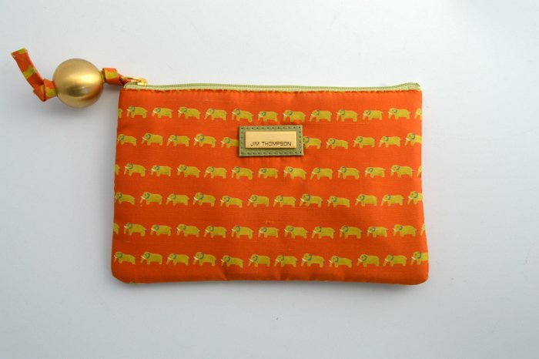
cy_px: 180
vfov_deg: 36.8
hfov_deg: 53.2
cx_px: 270
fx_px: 539
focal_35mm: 36
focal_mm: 24
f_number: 6.3
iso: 100
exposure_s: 1/160
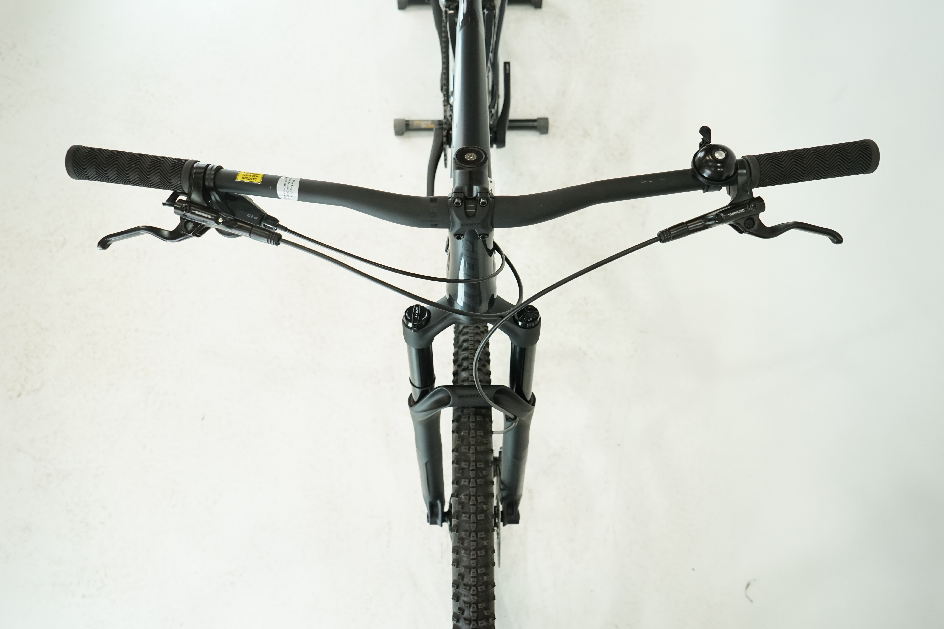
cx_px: 472
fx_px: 734
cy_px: 314
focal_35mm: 28
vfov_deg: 46.4
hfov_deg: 65.5
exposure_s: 1/200
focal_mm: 28
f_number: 5.6
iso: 1600
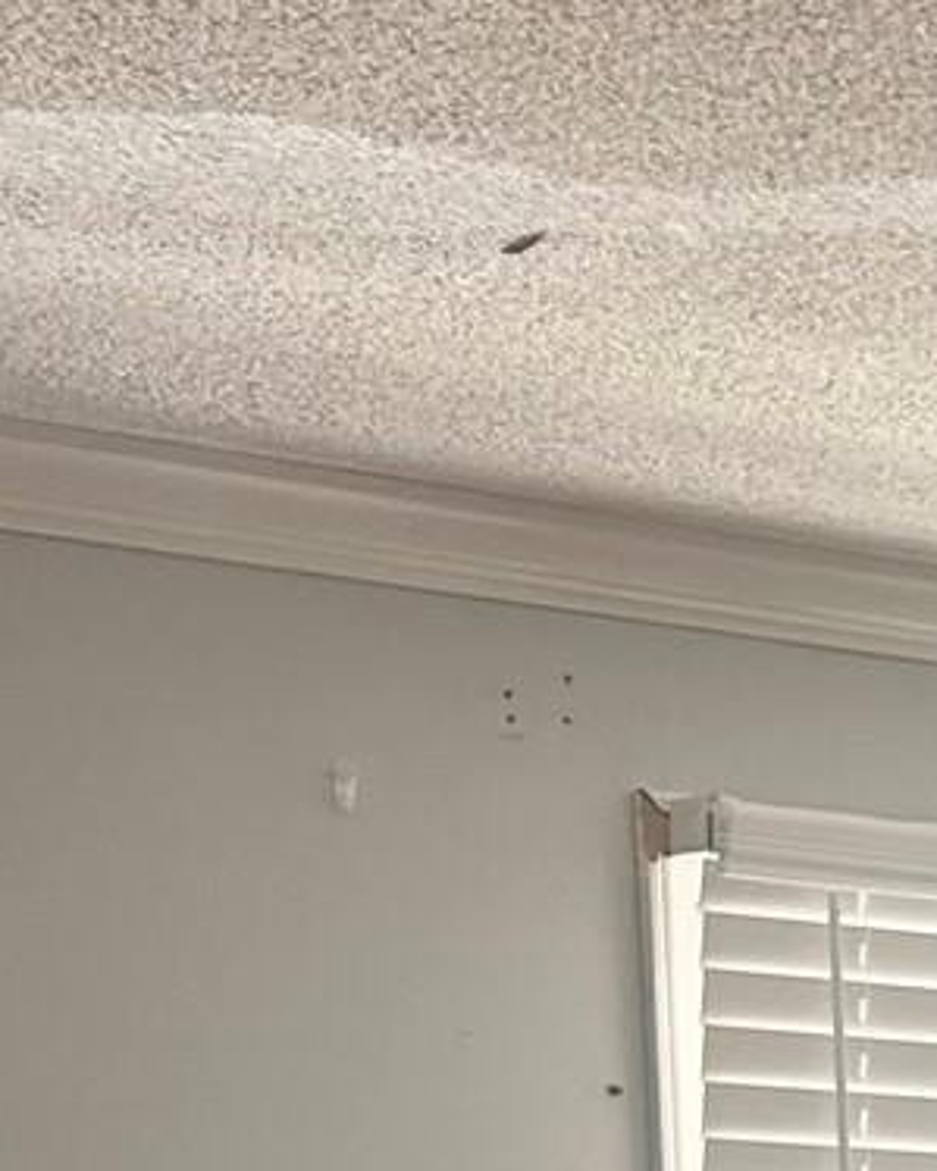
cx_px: 2780
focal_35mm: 139
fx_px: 4820
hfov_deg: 9.0
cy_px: 1879
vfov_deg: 13.0
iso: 64
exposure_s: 1/120
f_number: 1.5
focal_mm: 5.7
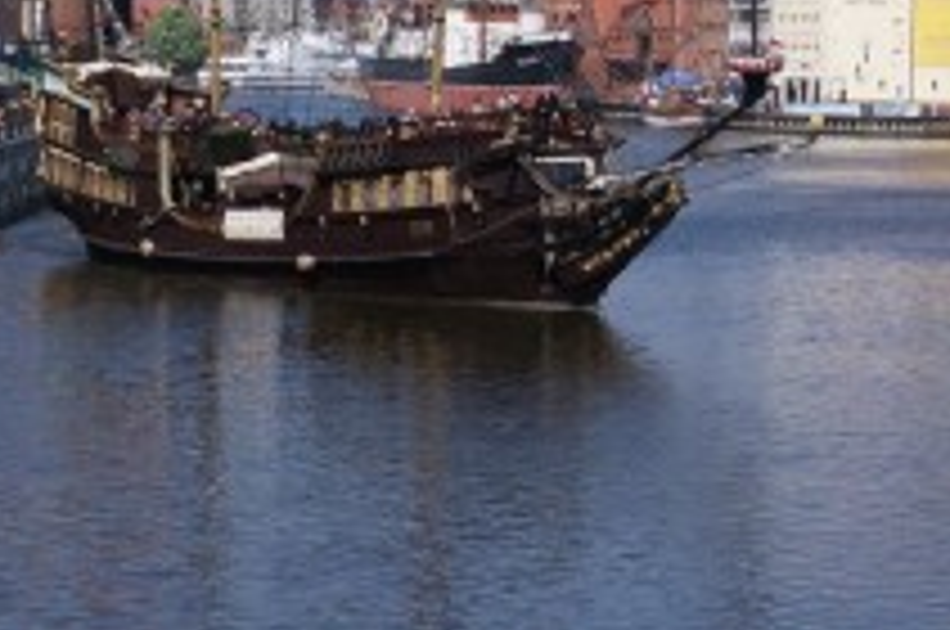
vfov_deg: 9.6
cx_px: 270
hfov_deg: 14.4
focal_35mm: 142
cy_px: 63
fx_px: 3741
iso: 100
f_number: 10
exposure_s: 1/200
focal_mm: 50
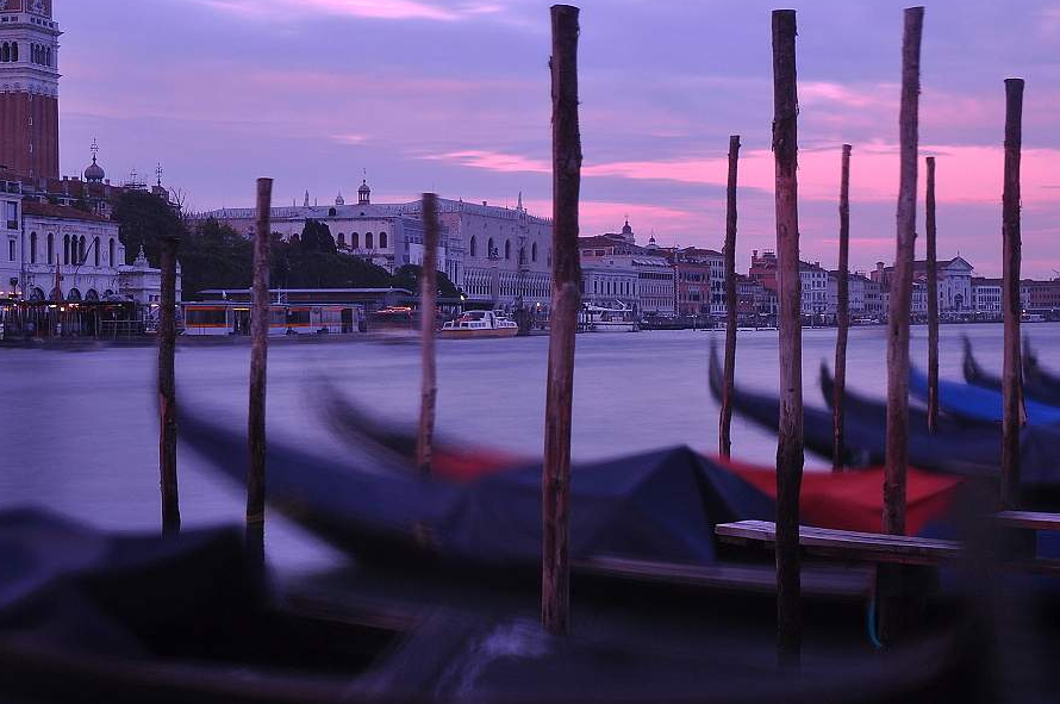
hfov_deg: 32.1
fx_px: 1843
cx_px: 528
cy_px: 309
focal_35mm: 63
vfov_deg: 21.6
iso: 100
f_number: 20
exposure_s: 20
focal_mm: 31
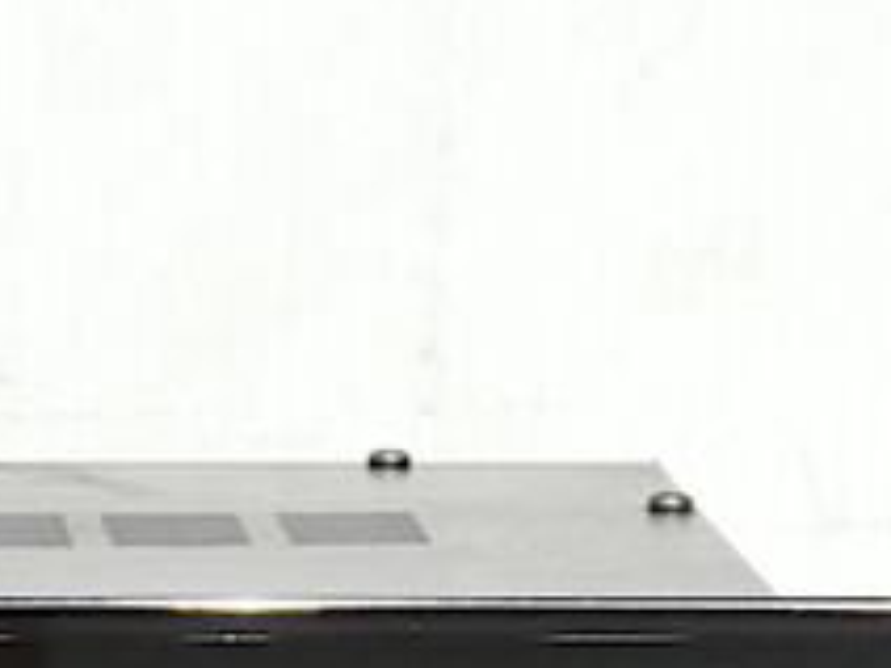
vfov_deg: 2.8
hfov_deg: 3.8
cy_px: 1223
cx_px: -639
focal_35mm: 520
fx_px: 13385
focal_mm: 20.6
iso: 200
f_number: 5.1
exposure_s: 1/4
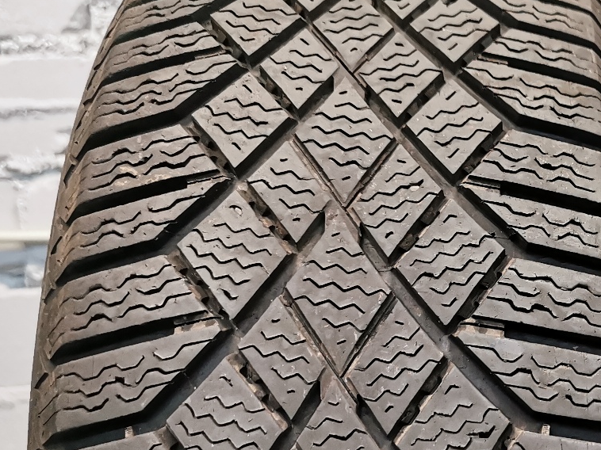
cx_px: 623
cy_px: 315
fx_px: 1128
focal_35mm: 65
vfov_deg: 22.4
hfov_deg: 27.8
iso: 200
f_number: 1.6
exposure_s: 1/50
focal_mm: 5.56
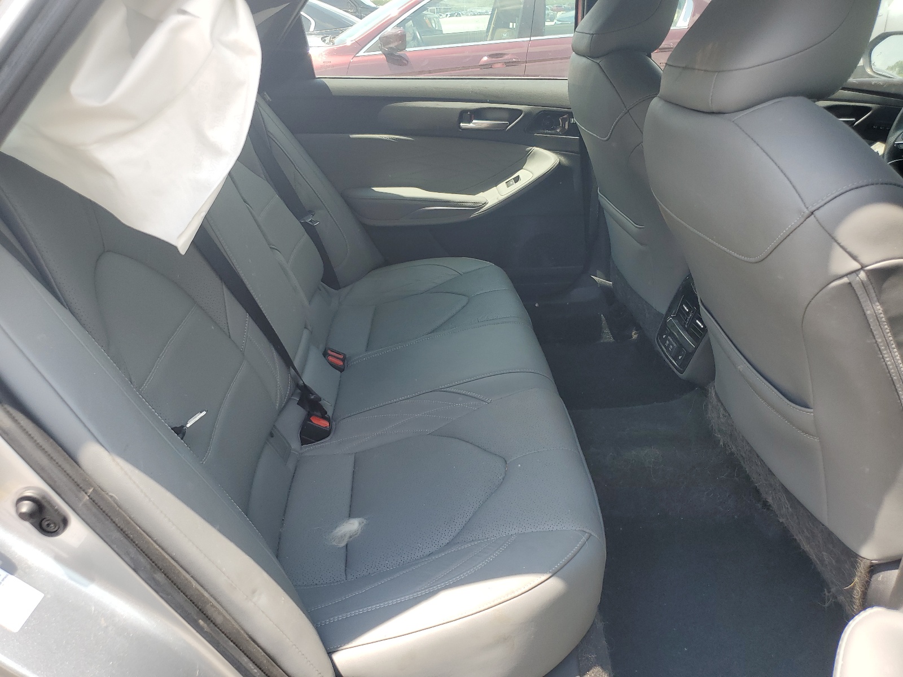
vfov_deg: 53.1
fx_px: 678
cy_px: 338
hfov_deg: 67.3
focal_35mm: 26
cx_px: 452
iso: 50
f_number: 1.5
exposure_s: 1/714
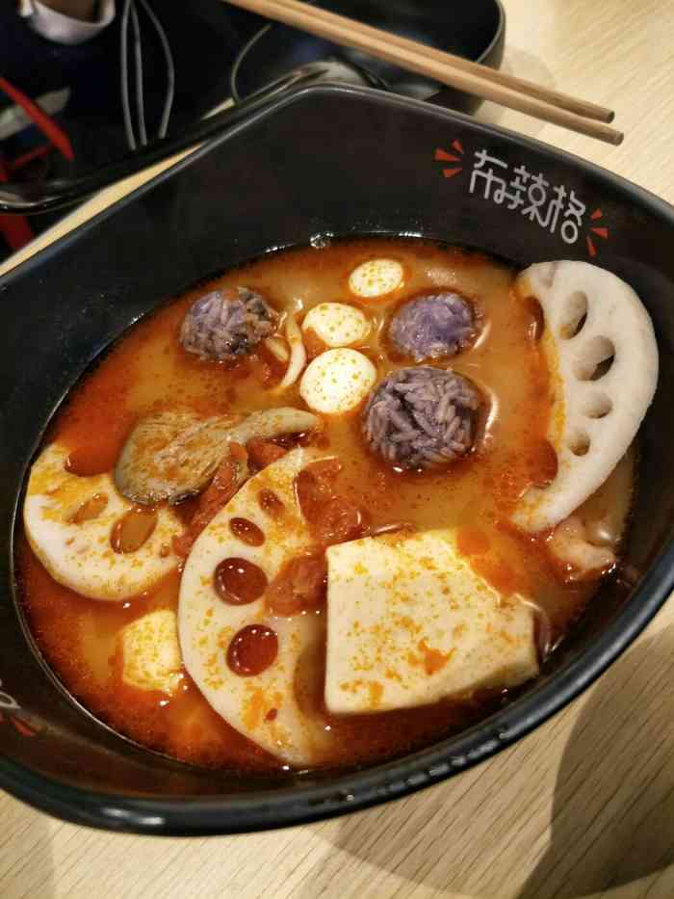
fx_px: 623
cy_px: 450
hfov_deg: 56.8
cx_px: 337
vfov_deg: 71.6
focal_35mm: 24
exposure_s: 1/33
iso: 200
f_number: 1.7
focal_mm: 4.1
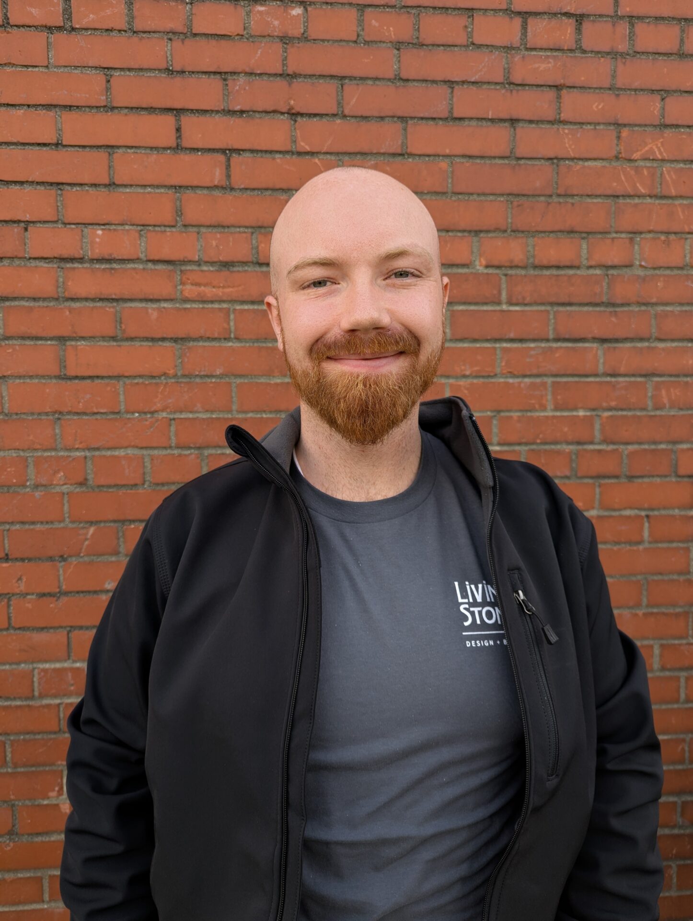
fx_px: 639
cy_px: 460
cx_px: 346
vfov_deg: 71.5
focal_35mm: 24
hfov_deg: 56.9
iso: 47
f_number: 1.85
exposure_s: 1/293
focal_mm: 6.81
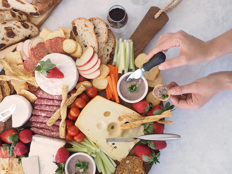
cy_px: 87
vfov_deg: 29.1
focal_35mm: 50
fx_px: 335
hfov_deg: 38.2
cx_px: 116
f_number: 5.6
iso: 1000
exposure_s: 1/80
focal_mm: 25
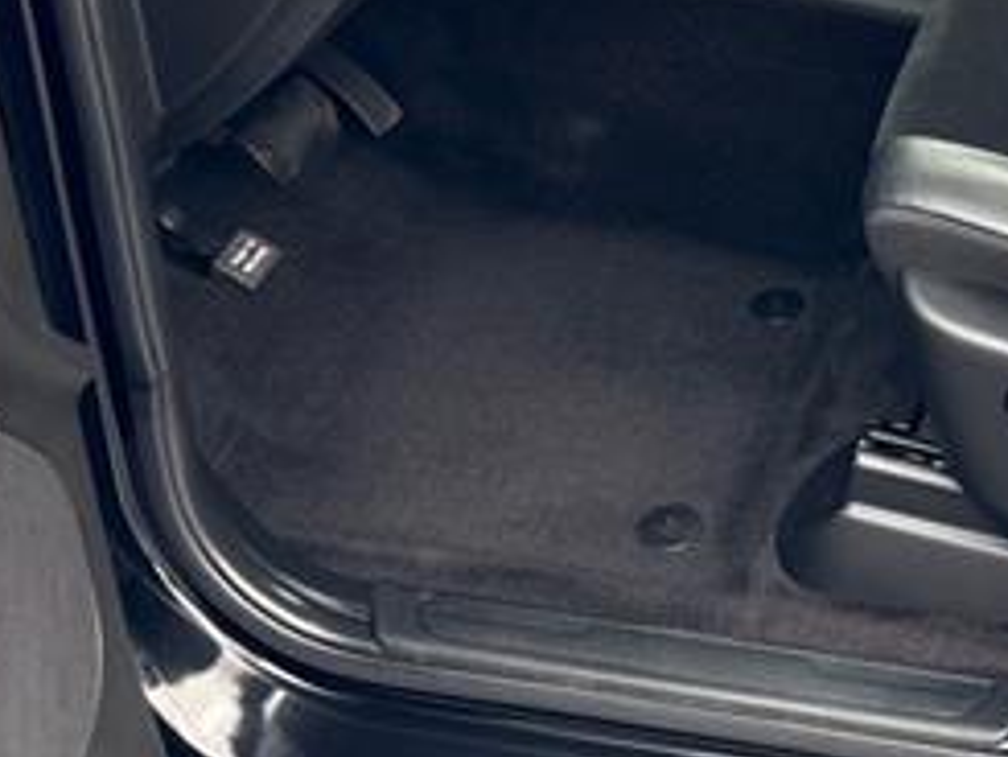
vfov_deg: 19.9
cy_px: -222
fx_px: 1981
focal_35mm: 68
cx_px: 996
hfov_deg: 27.0
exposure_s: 1/241
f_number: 1.6
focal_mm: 5.96
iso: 125
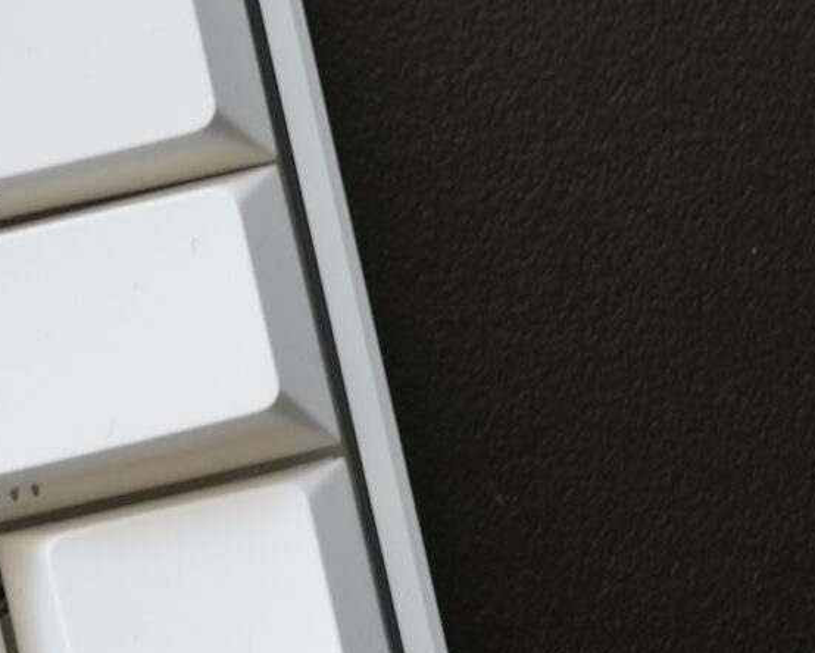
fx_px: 10983
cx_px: -458
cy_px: 232
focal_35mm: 455
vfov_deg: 3.4
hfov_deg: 4.2
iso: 640
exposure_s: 1/50
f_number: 5.6
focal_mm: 70
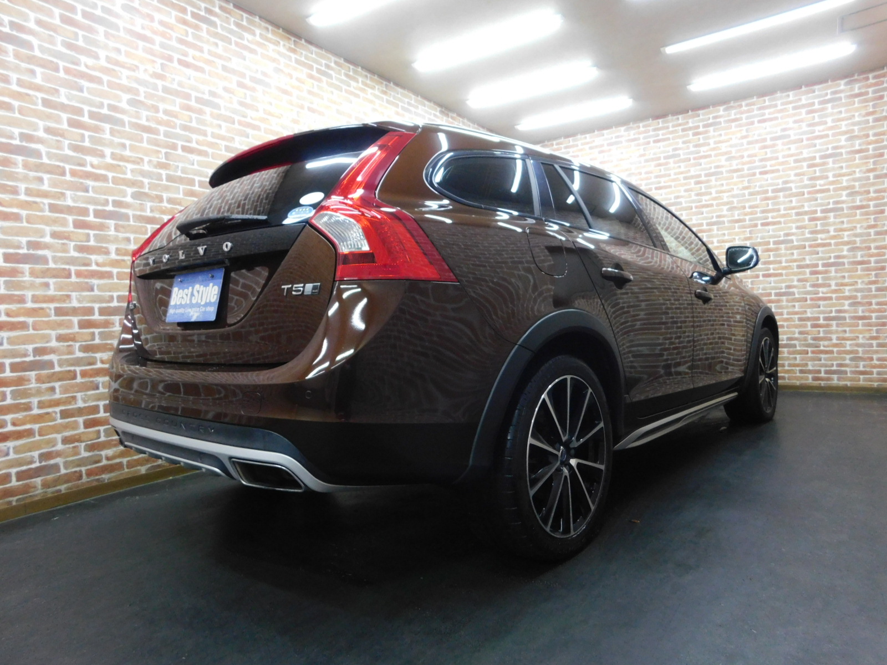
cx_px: 444
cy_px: 332
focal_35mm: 23
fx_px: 589
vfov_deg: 58.9
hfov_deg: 73.9
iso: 400
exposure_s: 1/25
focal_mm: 4
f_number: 3
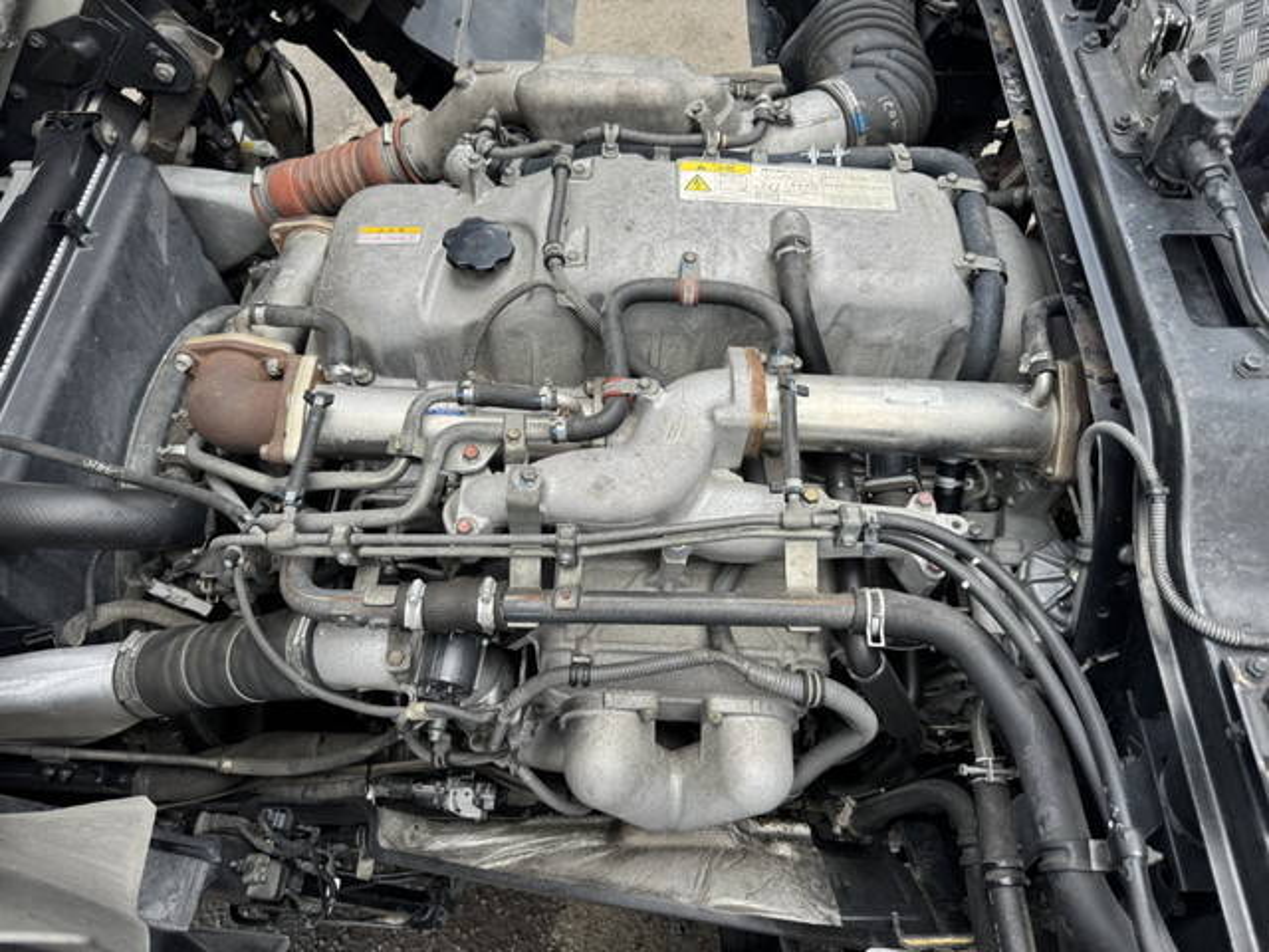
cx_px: 634
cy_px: 476
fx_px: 880
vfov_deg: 56.8
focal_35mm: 24
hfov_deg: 71.6
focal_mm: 6.76
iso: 80
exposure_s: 1/639
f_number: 1.78
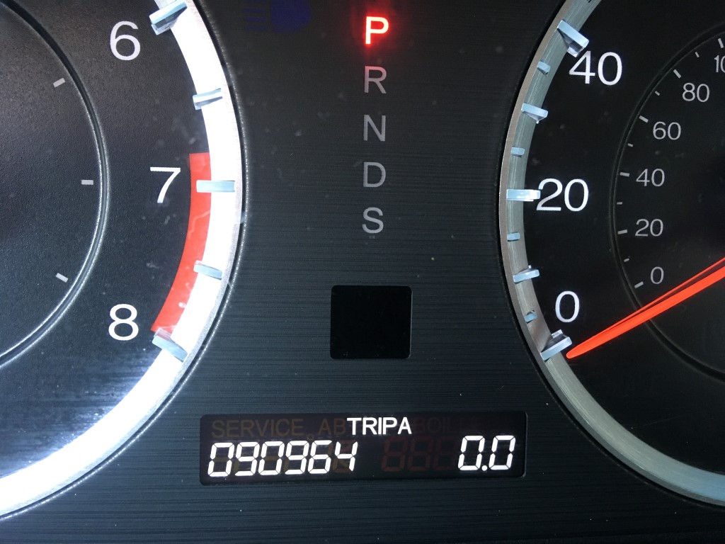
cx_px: 362
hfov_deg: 61.7
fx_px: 607
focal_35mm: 29
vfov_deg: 48.2
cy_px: 272
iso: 125
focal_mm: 4.15
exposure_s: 1/30
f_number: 2.2
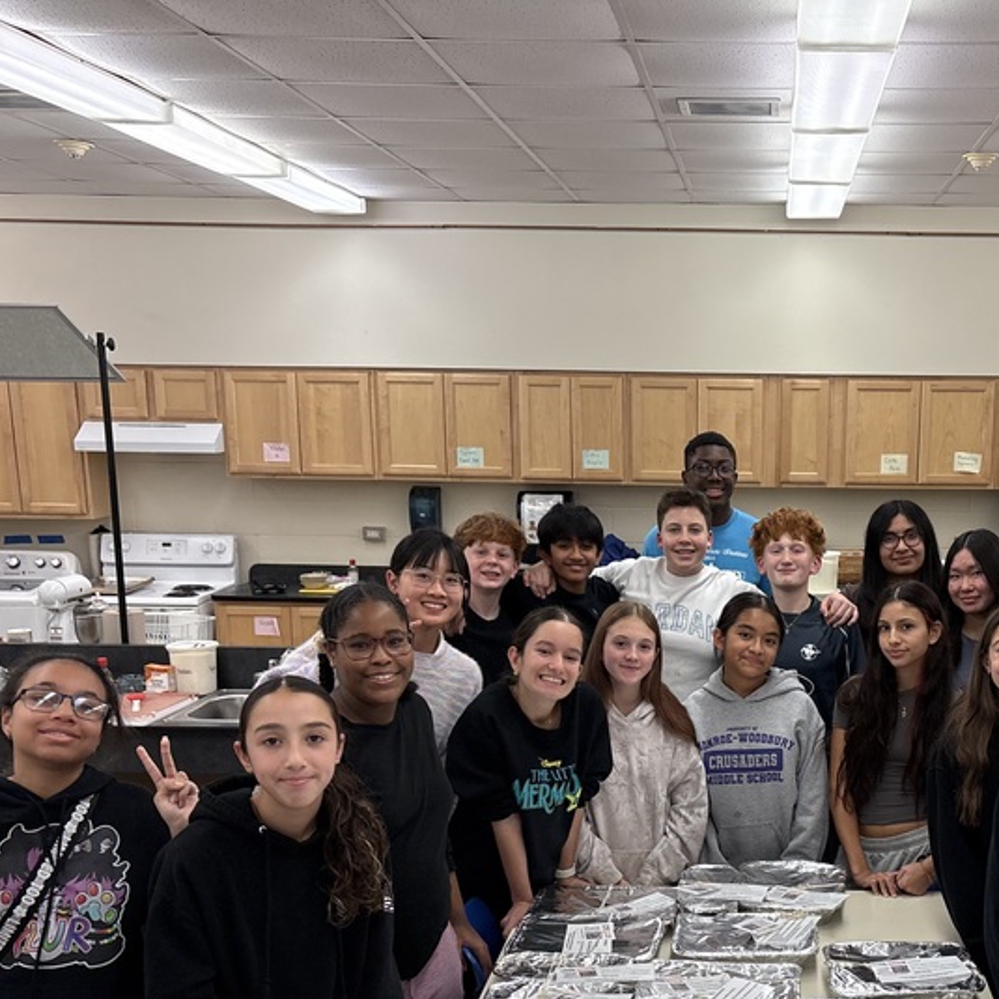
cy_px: 713
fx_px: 1437
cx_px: 747
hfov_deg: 37.4
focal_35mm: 44
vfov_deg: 37.7
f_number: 1.6
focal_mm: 5.96
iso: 125
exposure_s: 1/120
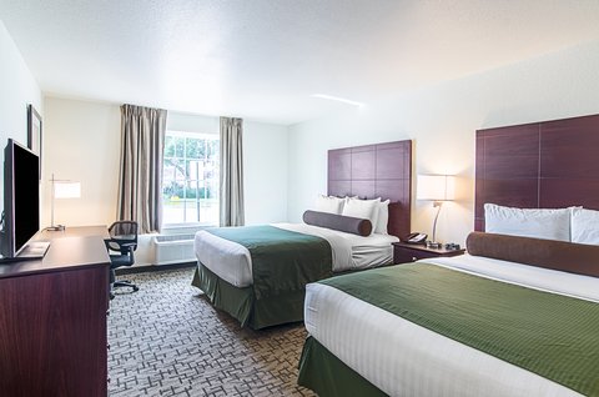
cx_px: 300
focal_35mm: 18
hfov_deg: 90.1
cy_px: 198
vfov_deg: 67.2
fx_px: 299
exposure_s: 1/80
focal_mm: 12
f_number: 8
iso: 400
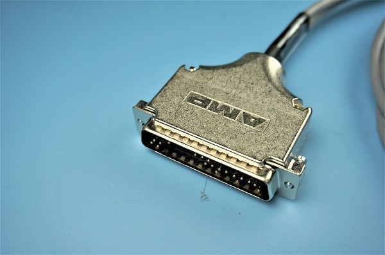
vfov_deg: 35.4
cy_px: 128
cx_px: 192
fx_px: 400
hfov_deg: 51.4
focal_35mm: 38
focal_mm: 25
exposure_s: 1/160
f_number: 4.5
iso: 100
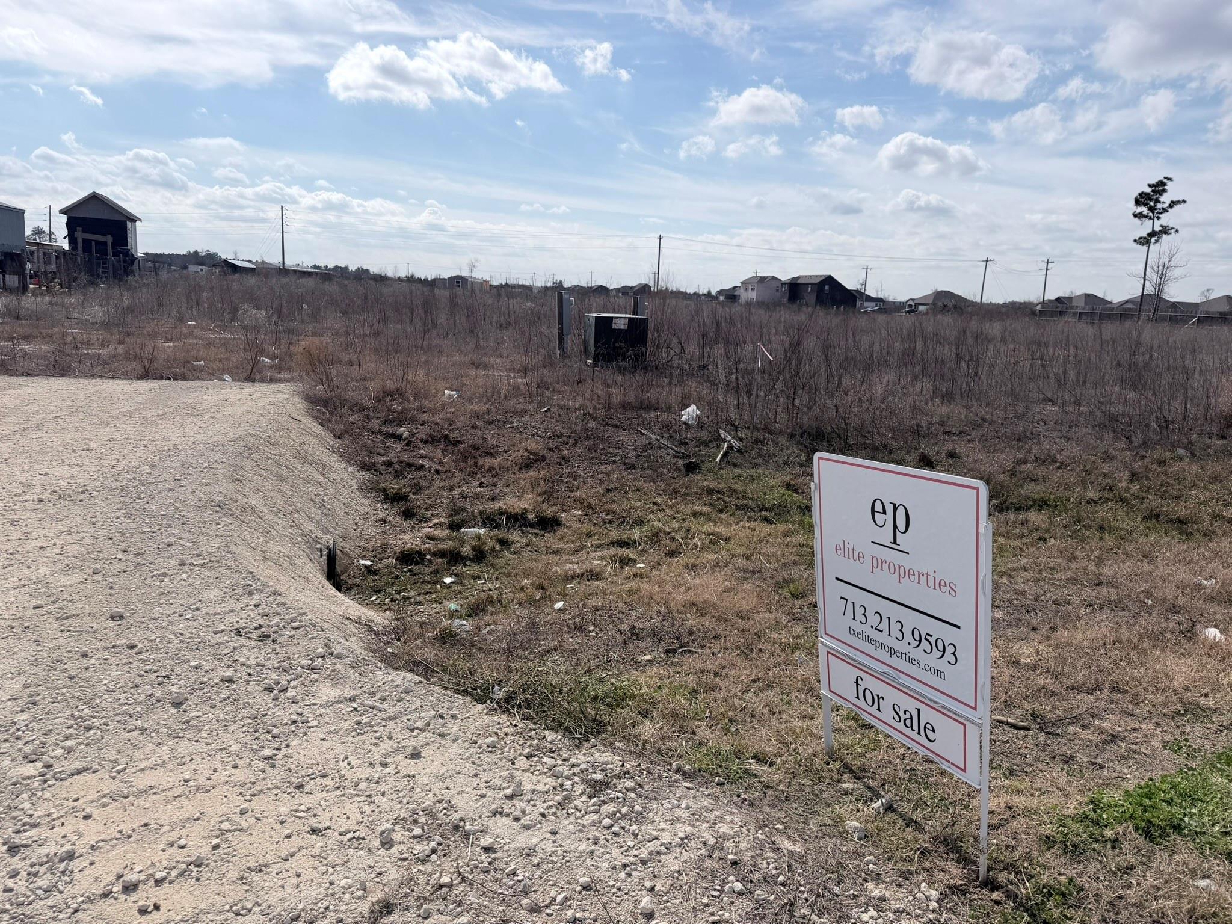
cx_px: 616
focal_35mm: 24
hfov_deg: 71.6
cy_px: 462
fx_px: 854
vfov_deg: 56.8
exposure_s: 1/10309
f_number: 1.78
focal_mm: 6.76
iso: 80
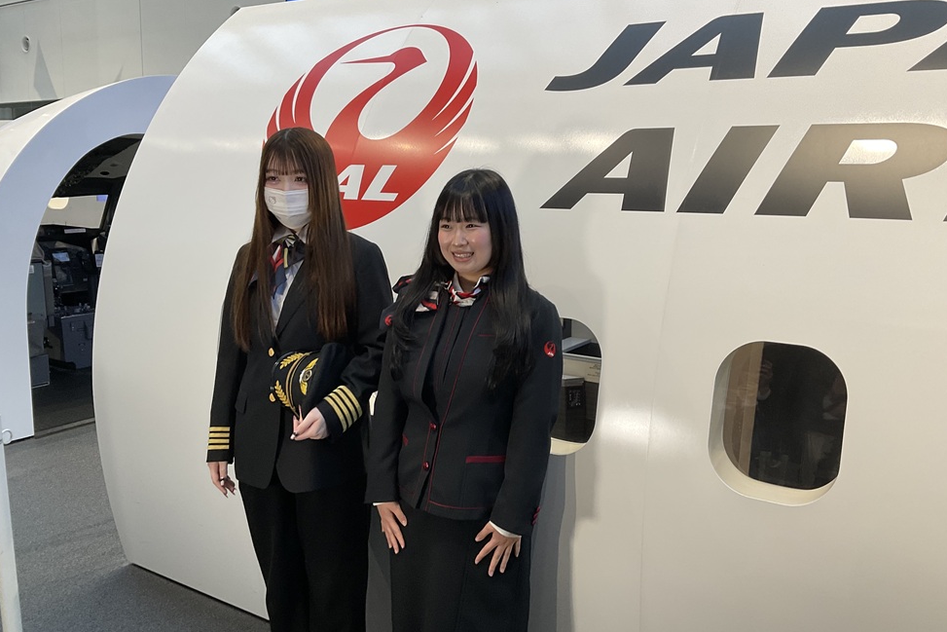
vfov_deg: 42.3
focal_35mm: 31
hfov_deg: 60.3
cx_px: 481
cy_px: 304
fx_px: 816
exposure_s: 1/60
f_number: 1.8
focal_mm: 3
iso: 40
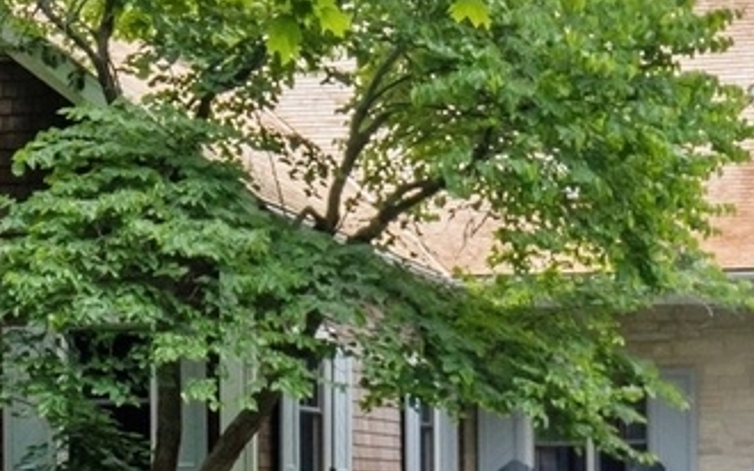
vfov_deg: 14.5
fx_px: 1849
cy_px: 174
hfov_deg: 22.1
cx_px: 775
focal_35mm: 90
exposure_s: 1/20
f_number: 9
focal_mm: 12
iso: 200
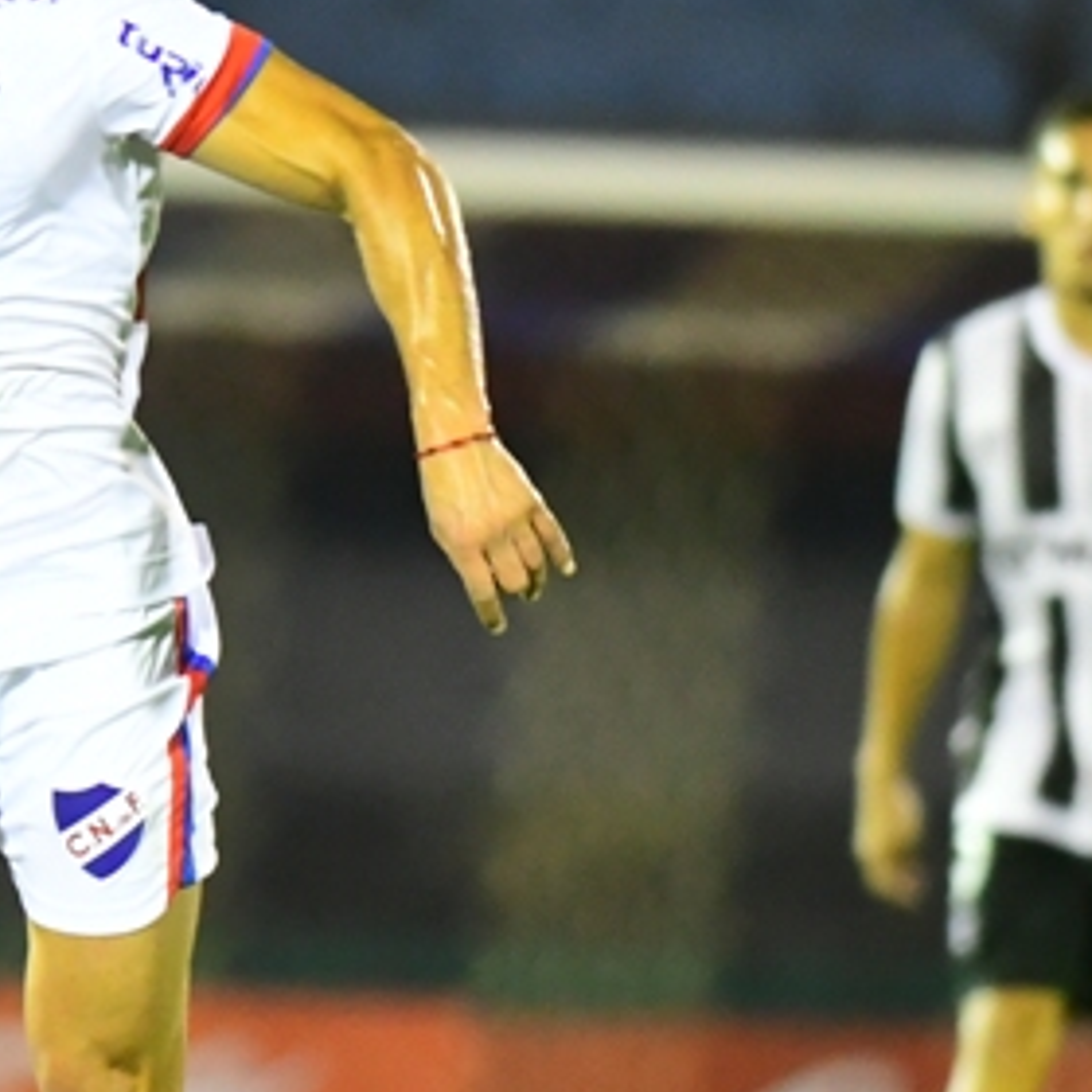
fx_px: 39045
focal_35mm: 1094
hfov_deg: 1.6
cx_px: -20
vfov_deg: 1.6
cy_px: 690
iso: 2500
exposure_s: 1/640
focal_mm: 300
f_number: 3.2
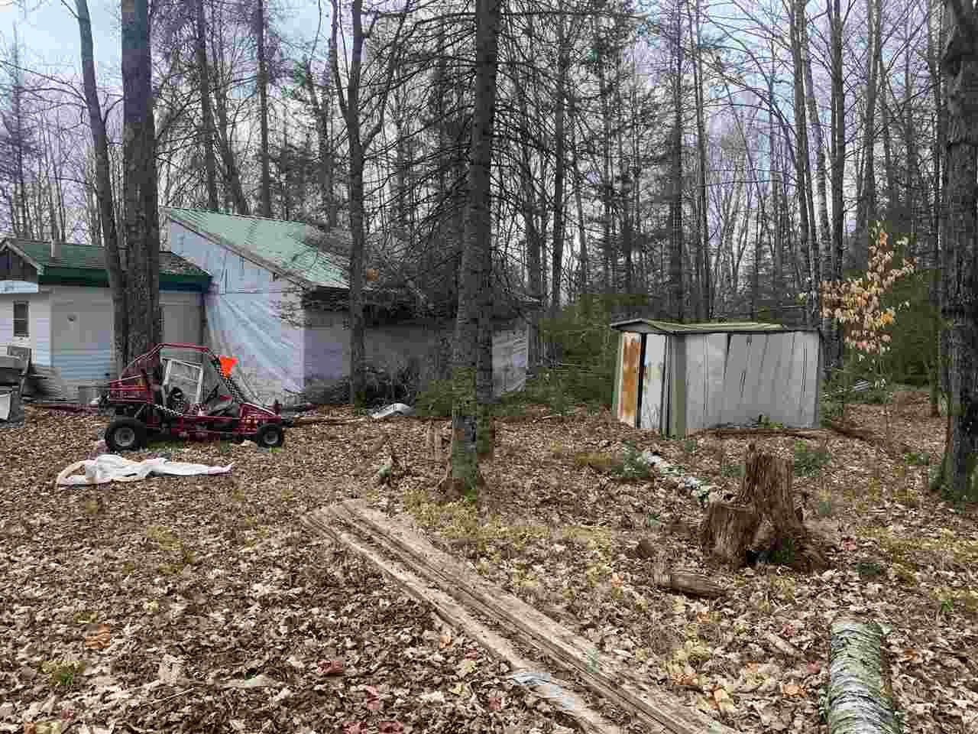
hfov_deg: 67.3
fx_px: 735
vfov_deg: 53.1
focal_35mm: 26
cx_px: 489
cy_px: 367
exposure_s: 1/864
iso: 25
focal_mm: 4.25
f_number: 1.8
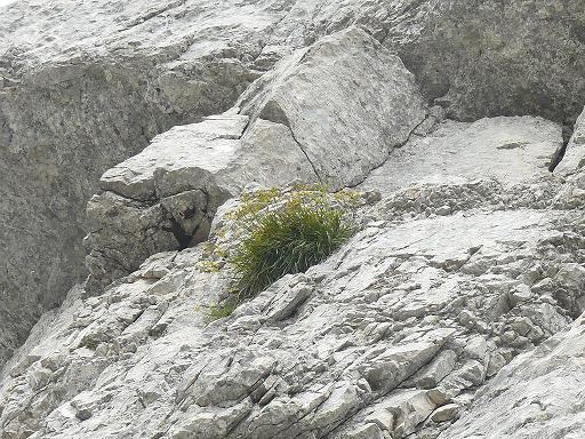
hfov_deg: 18.7
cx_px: 292
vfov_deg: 14.1
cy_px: 220
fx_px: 1774
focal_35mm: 105
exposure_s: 1/160
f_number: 4
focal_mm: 11.6
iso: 100
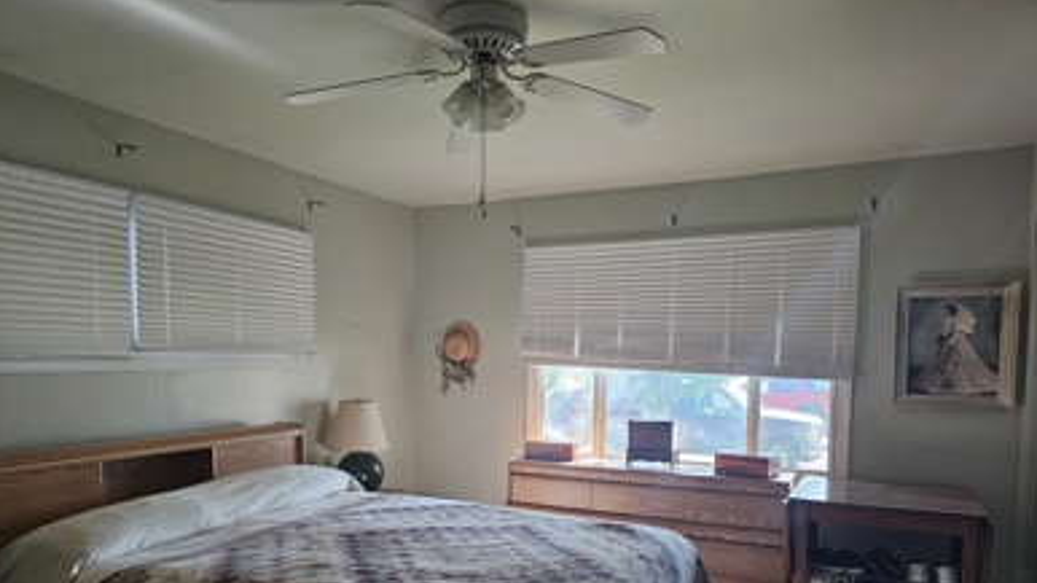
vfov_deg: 43.7
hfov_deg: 71.9
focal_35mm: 26
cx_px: 510
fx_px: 715
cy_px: 392
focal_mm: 6.3
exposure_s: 1/240
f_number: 1.7
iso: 640
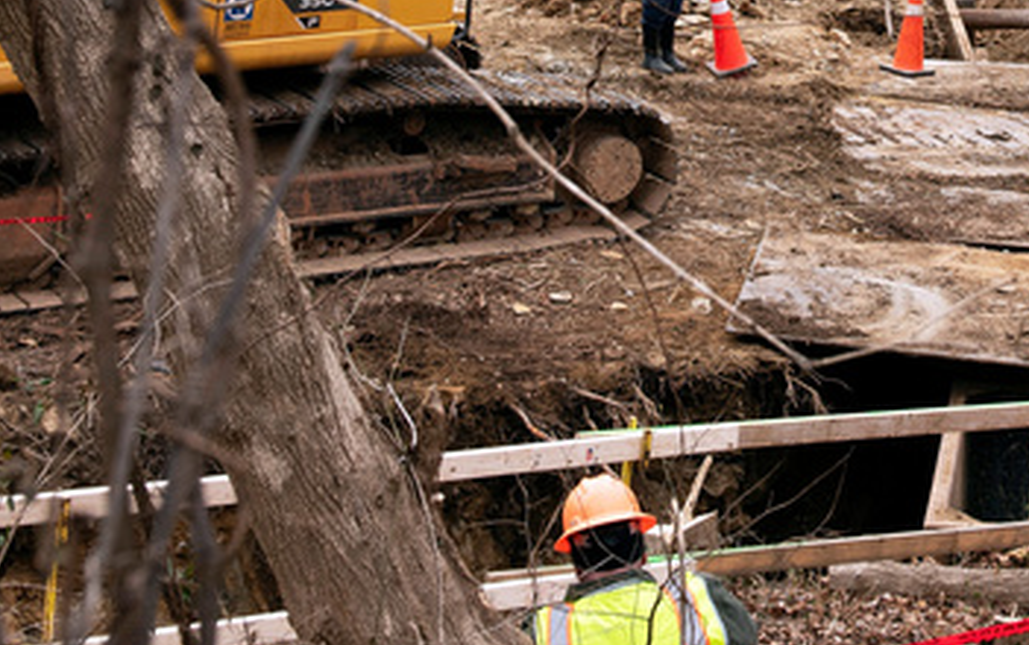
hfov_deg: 19.7
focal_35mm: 104
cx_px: 859
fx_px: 2919
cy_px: -141
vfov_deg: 12.3
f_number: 6.3
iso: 400
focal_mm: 35
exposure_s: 1/400
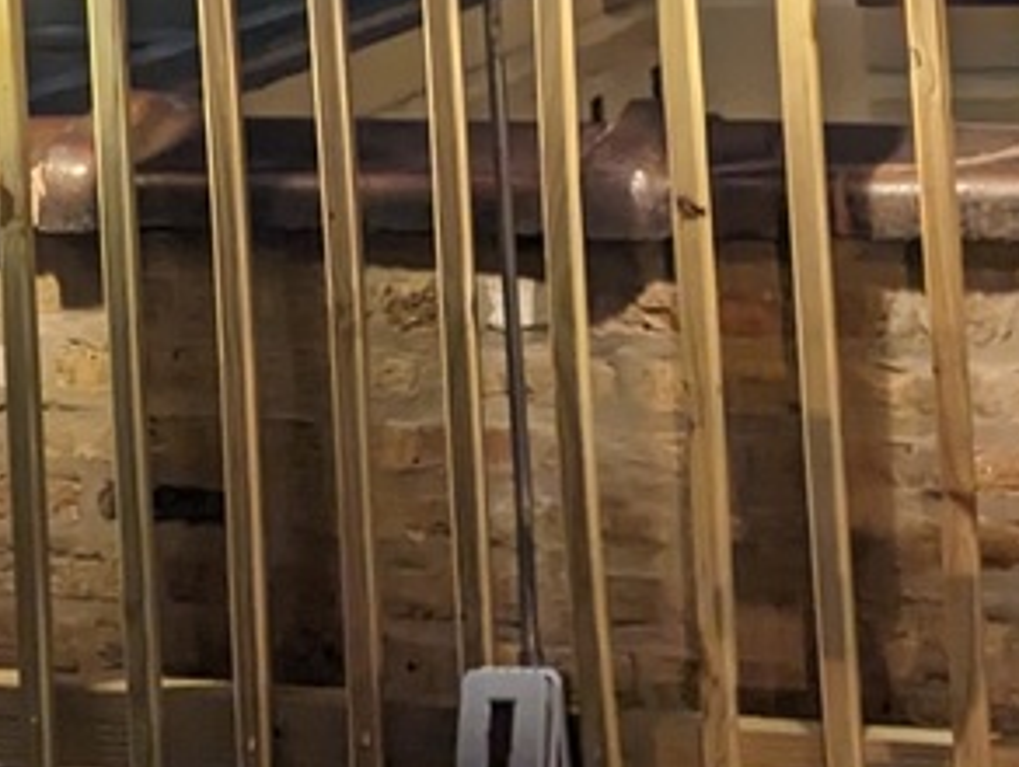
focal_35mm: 118
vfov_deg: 11.9
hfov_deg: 16.5
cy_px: -471
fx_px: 3479
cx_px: 192
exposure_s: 1/30
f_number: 1.85
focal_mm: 6.81
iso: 469
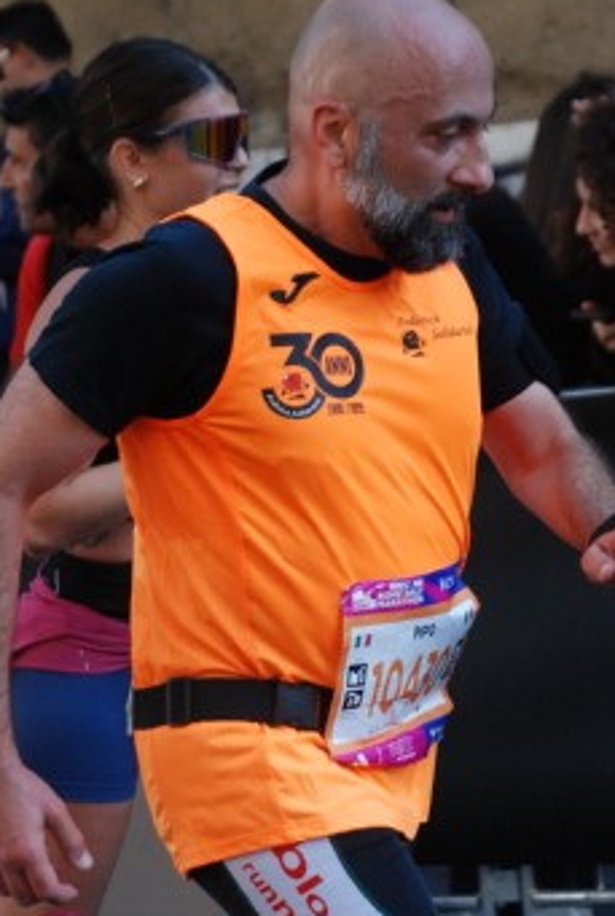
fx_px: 5045
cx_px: 450
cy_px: 607
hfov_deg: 7.0
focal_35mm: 198
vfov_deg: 10.4
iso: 1000
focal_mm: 75
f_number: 5.6
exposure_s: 1/640
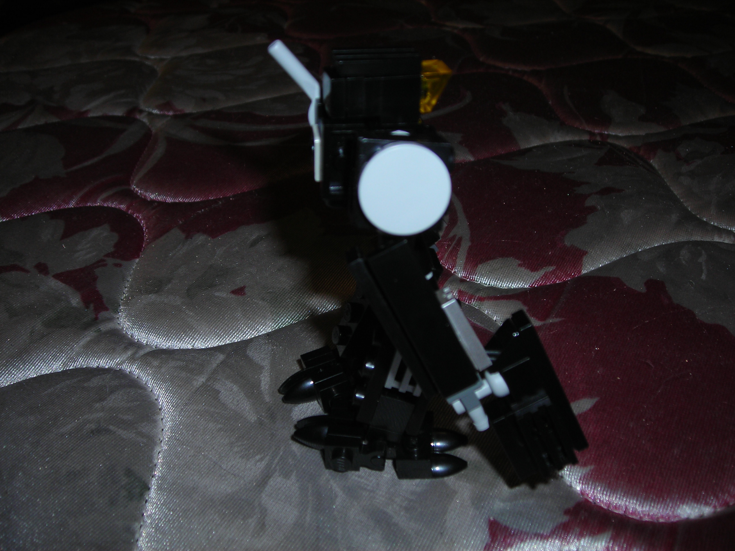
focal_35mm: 38
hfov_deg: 49.0
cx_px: 368
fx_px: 807
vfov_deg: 37.7
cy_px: 276
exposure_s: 1/60.1
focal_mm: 6.3
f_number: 6.4
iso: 50
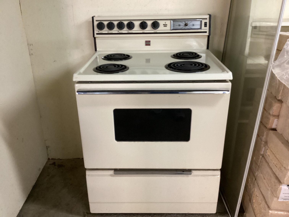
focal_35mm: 31
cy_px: 108
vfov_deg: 45.4
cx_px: 144
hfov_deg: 58.3
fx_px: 259
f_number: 2.4
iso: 400
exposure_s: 1/40
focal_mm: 3.3
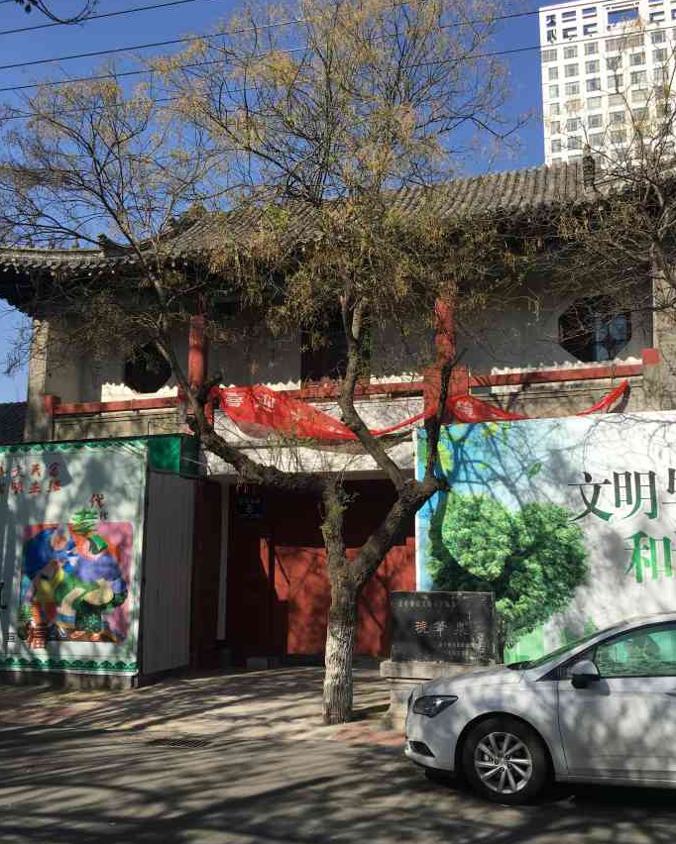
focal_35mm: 31
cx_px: 344
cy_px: 441
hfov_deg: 47.1
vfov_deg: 57.1
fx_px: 775
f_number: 2.2
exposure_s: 1/1221
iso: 25
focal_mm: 4.15
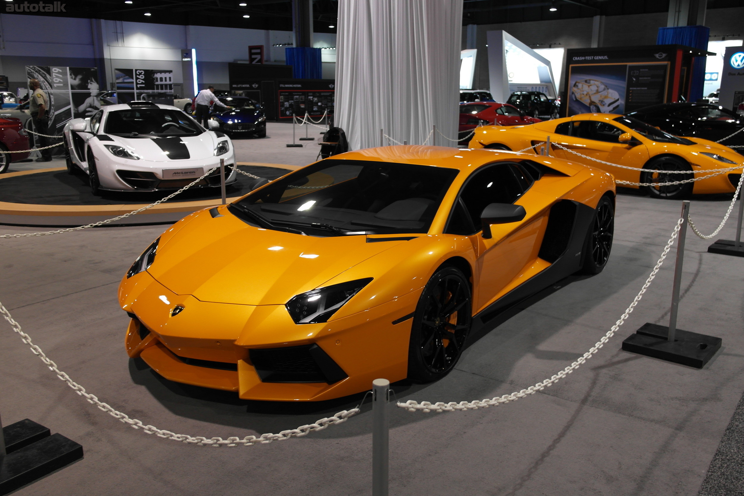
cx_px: 372
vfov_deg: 43.6
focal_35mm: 30
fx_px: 620
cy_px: 248
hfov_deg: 61.9
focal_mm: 20
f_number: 3.5
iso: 400
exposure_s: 1/50
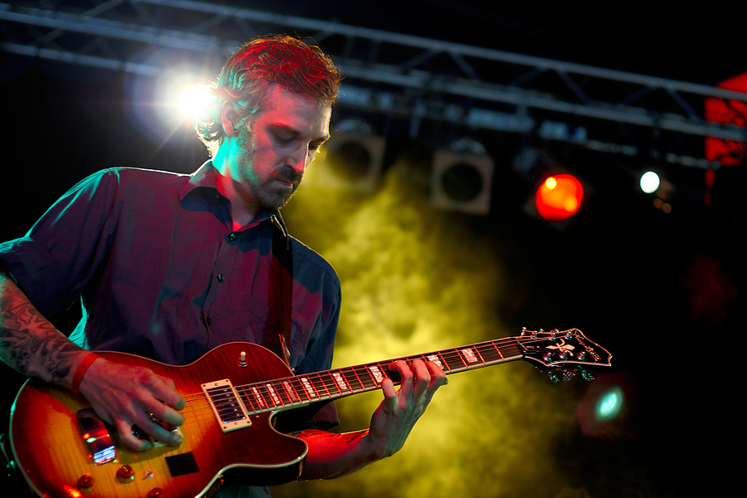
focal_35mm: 75
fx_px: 1556
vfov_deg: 18.2
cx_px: 374
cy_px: 249
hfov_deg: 27.0
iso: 320
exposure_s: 1/125
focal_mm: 50
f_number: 2
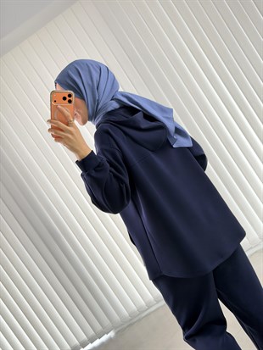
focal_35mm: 48
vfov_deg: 39.6
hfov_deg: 30.3
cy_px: 175
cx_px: 132
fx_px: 486
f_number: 1.78
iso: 100
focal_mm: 6.76
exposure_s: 1/134
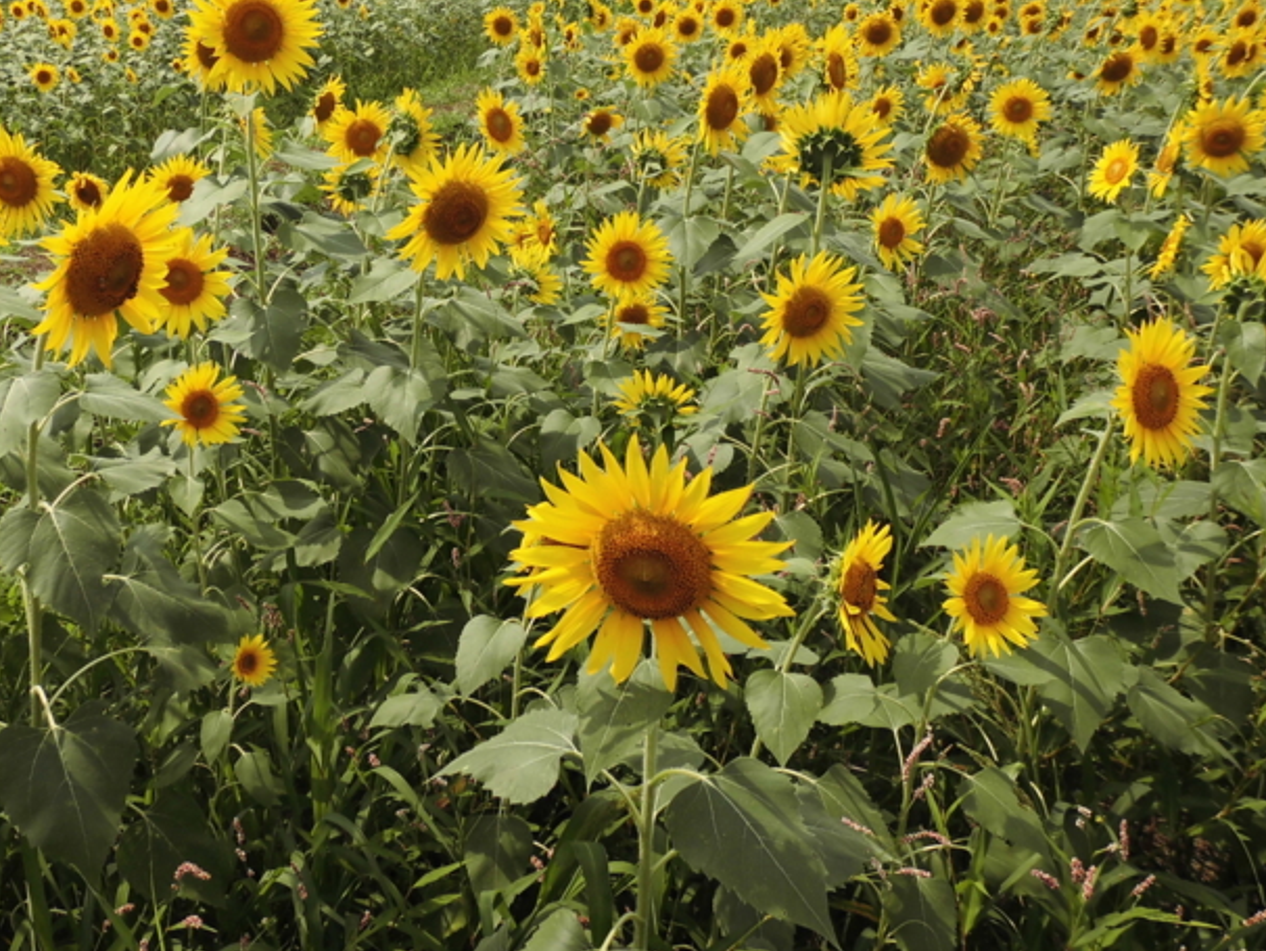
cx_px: 474
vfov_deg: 42.5
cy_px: 332
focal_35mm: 33
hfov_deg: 54.7
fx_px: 1207
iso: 64
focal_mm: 4.5
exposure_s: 1/125
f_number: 8.72
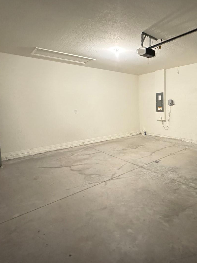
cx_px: 151
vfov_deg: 78.8
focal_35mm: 21
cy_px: 119
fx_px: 159
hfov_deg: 59.6
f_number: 2.2
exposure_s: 1/40
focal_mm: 2.22
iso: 1250
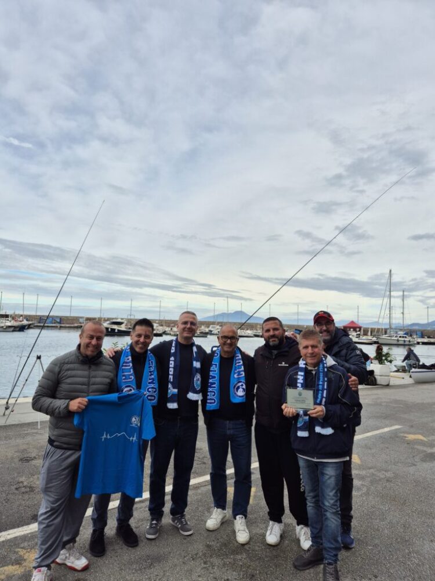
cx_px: 218
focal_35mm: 23
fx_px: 385
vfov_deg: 73.9
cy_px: 290
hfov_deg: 58.9
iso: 25
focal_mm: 5.4
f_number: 1.8
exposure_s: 1/1552
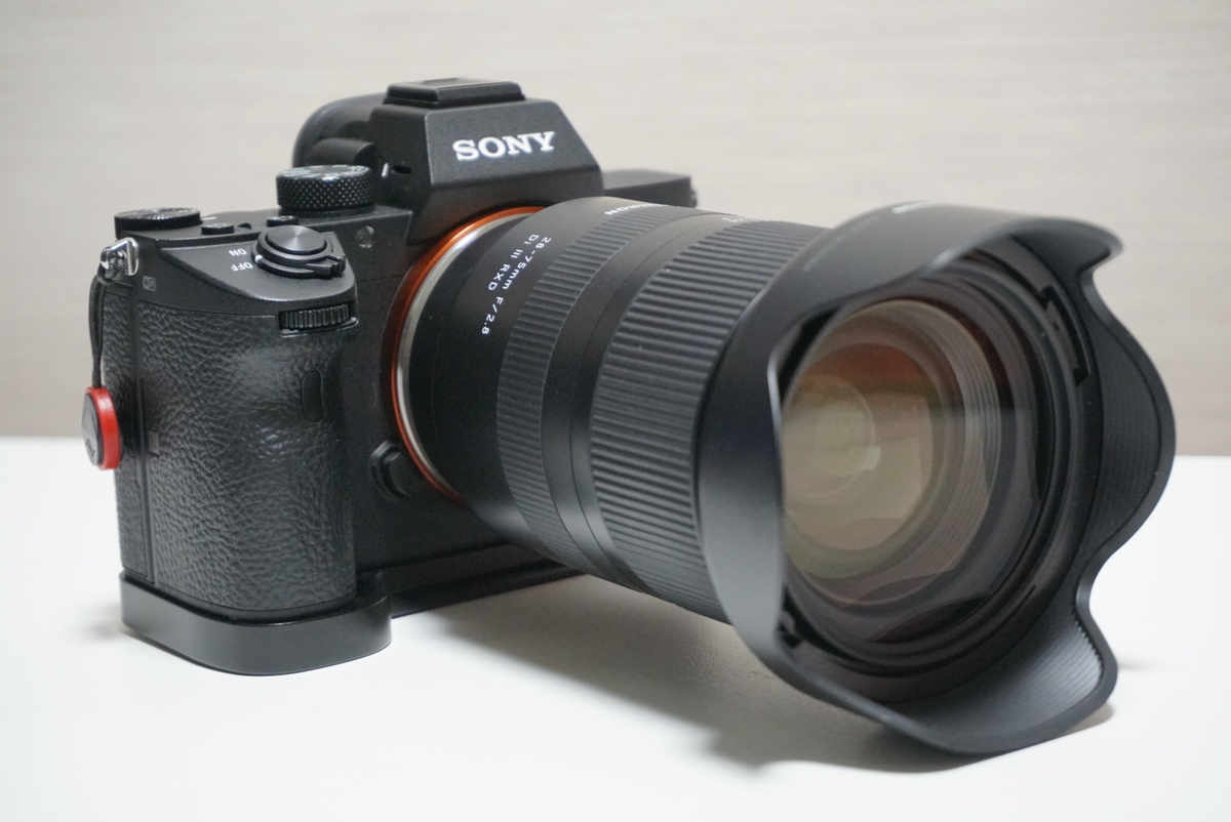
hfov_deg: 27.0
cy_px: 411
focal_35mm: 75
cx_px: 616
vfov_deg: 18.2
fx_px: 2566
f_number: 5.6
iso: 4000
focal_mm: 50
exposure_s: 1/80
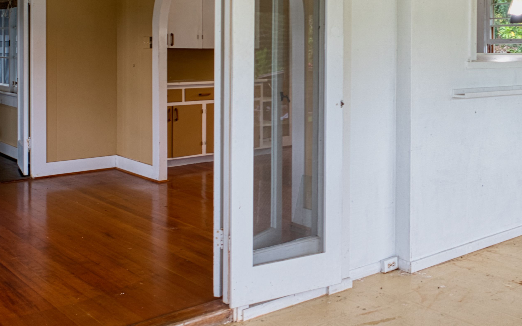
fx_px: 668
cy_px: 47
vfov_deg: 26.7
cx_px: 423
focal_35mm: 47
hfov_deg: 40.8
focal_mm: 14.6
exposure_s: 1/40
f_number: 4
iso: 50
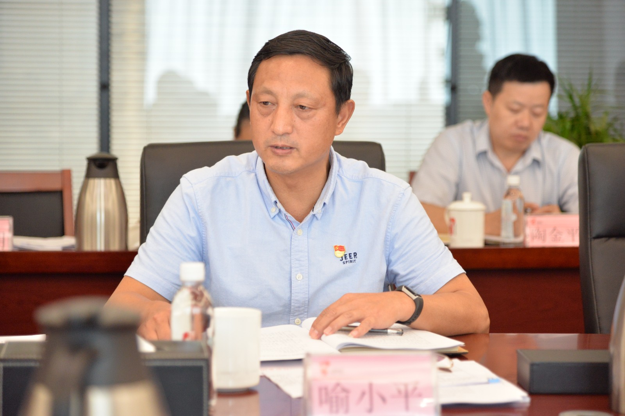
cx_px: 312
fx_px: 1736
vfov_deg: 13.7
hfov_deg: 20.4
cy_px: 208
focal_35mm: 100
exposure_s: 1/250
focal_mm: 100
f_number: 4
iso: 3200
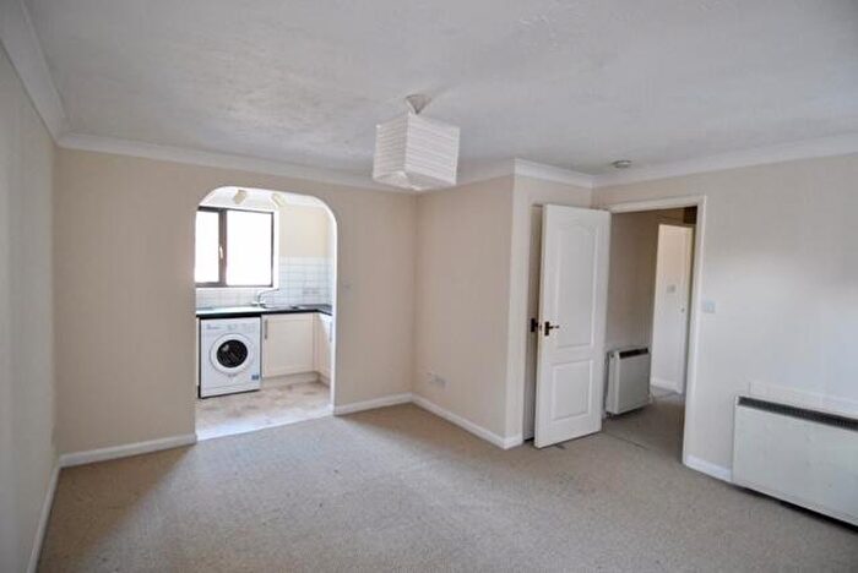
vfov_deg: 67.5
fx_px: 429
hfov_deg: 90.0
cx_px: 429
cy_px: 286
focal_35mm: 18
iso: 2800
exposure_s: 1/125
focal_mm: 12
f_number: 4
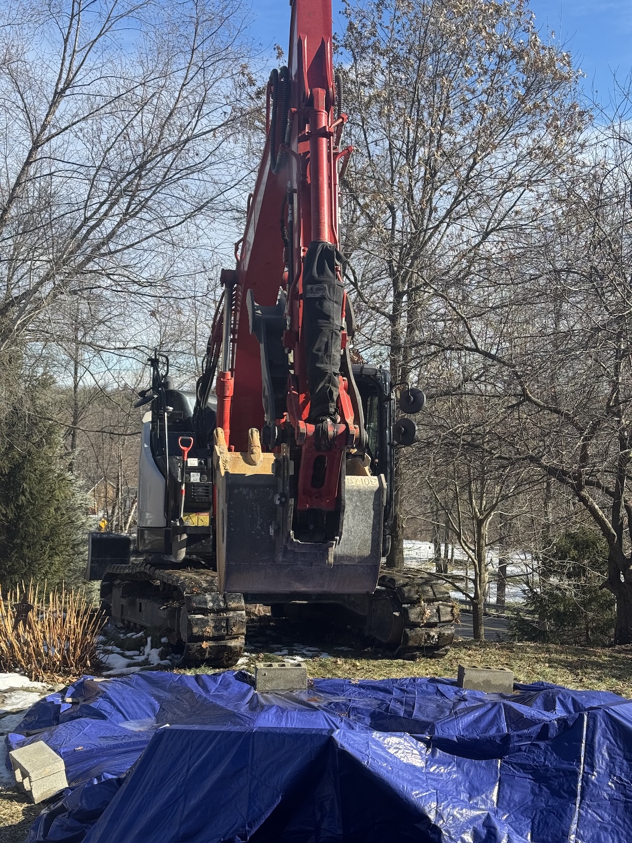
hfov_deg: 30.3
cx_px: 316
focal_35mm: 48
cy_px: 422
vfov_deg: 39.7
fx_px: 1168
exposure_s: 1/1984
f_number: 1.78
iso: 64
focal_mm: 6.76
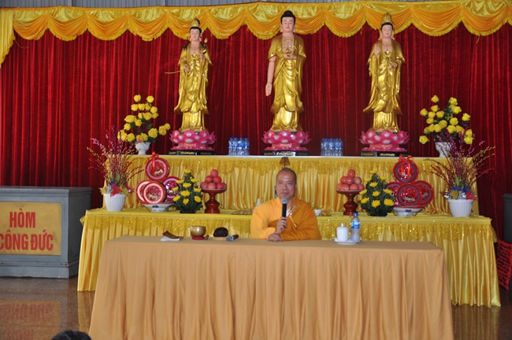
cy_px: 170
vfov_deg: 35.4
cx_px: 256
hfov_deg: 51.3
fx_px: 533
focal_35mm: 38
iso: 200
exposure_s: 1/60
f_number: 4
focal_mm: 25
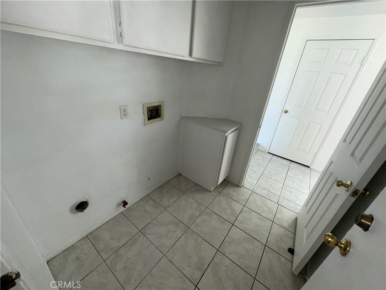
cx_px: 193
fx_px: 156
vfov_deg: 85.7
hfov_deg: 102.1
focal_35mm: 14
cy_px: 145
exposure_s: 1/122
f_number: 2.2
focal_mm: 2.22
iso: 64
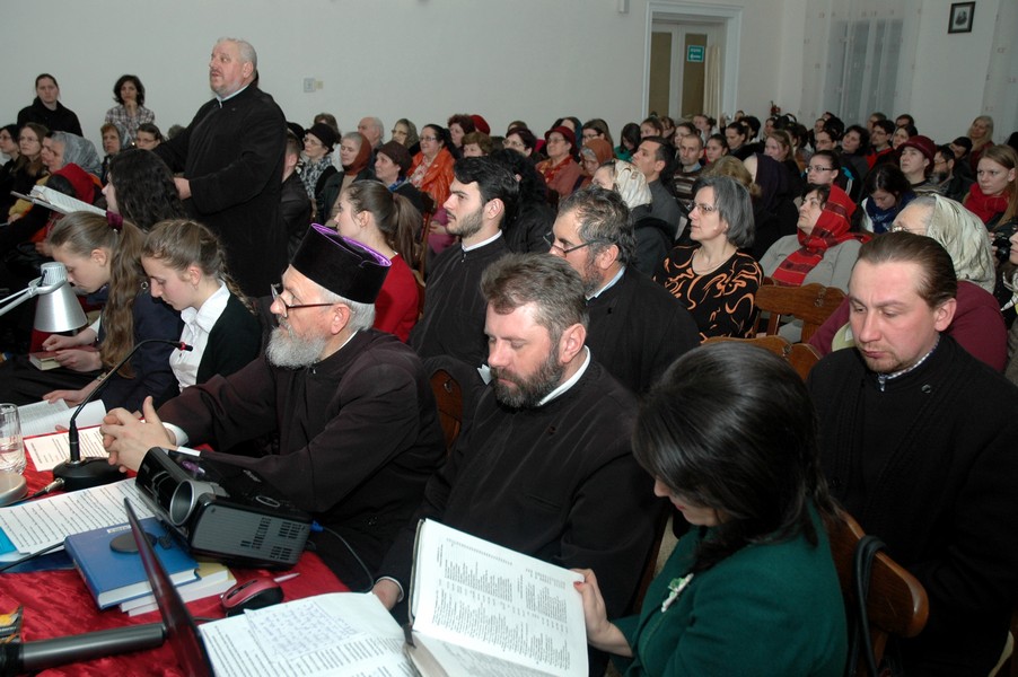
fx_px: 1017
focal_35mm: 36
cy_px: 338
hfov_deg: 53.2
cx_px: 509
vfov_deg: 36.8
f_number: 4.5
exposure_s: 1/60
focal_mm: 24
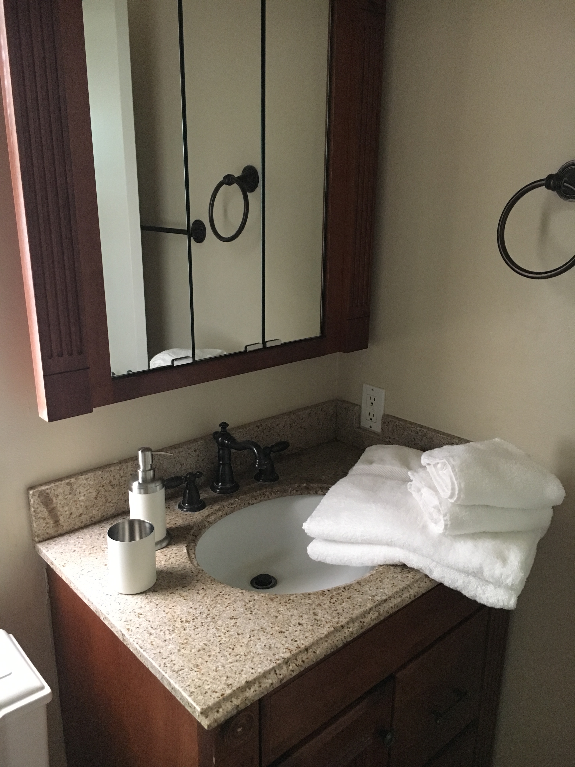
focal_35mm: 29
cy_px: 384
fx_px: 642
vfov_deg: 61.7
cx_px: 288
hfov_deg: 48.2
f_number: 2.2
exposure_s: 1/15
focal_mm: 4.15
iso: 200
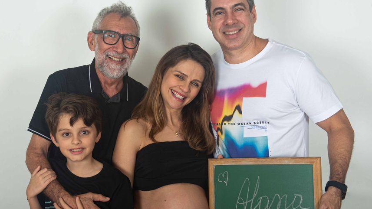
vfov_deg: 18.3
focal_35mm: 66
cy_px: 106
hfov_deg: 31.8
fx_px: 651
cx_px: 146
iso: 100
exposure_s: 1/200
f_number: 7.1
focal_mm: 45
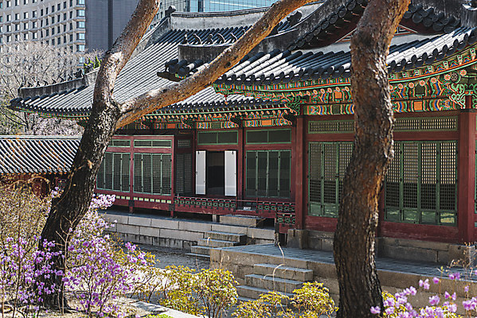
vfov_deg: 19.5
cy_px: 159
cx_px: 238
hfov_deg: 28.8
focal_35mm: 70
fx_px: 928
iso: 100
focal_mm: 70
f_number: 4
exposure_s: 1/250
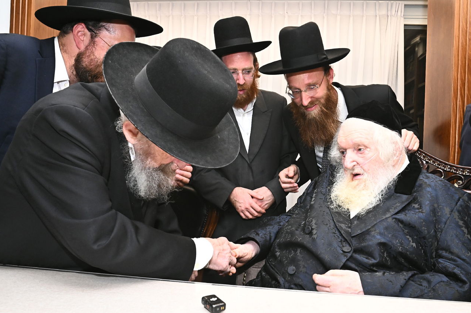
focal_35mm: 32
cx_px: 252
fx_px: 418
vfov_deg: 41.1
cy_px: 158
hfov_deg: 58.7
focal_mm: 29
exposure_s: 1/125
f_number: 13
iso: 3200
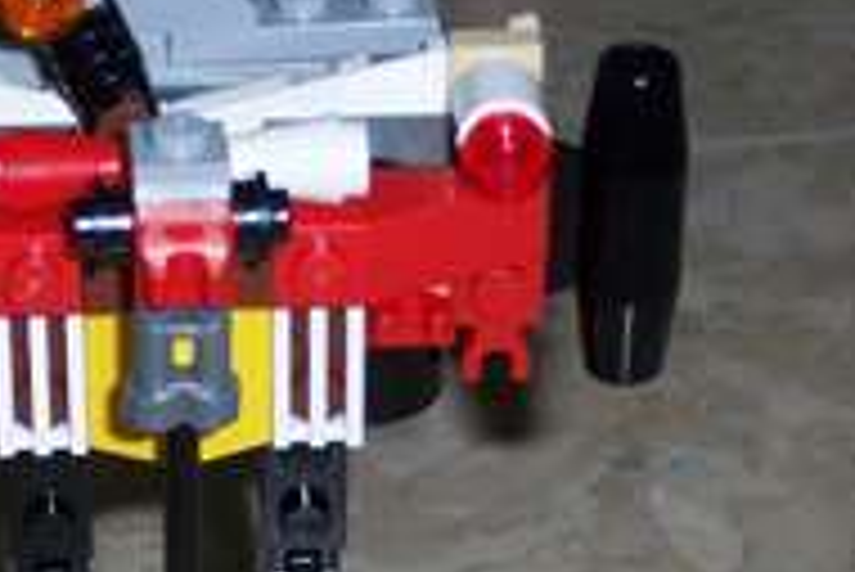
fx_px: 4516
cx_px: 202
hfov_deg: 10.8
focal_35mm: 190
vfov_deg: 7.2
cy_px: 577
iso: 125
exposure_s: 1/100
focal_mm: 14.9
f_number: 4.5
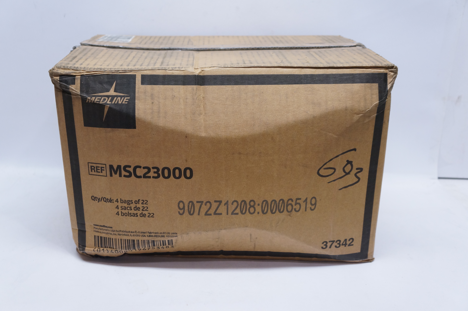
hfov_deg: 51.3
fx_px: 487
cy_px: 156
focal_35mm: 38
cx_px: 234
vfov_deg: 35.4
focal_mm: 25
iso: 800
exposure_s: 1/125
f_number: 4
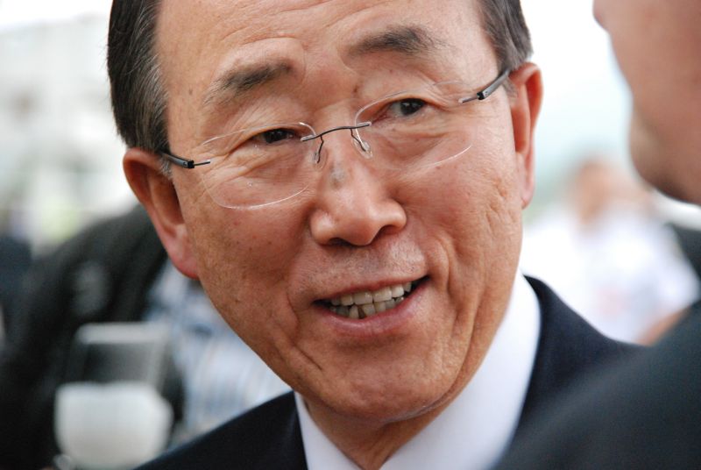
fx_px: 4241
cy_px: 235
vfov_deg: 6.3
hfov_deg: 9.4
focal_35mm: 218
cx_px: 350
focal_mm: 145
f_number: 6
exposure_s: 1/1000
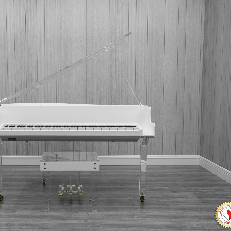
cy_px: 116
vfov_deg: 37.6
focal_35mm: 45
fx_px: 340
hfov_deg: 37.0
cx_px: 70
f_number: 10
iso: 100
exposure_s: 1/3
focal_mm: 35
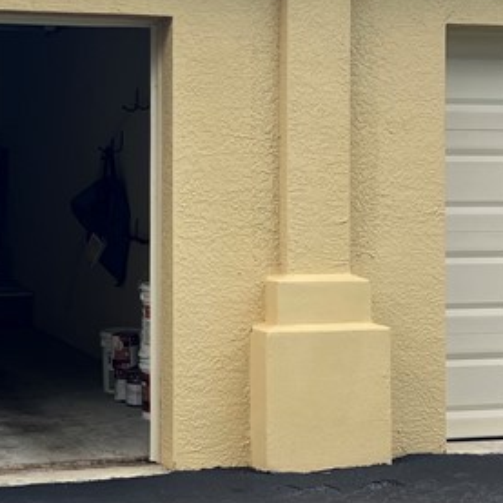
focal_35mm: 85
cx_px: 134
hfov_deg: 20.3
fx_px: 1397
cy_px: 174
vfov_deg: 20.3
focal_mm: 5.7
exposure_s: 1/187
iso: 40
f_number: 1.5
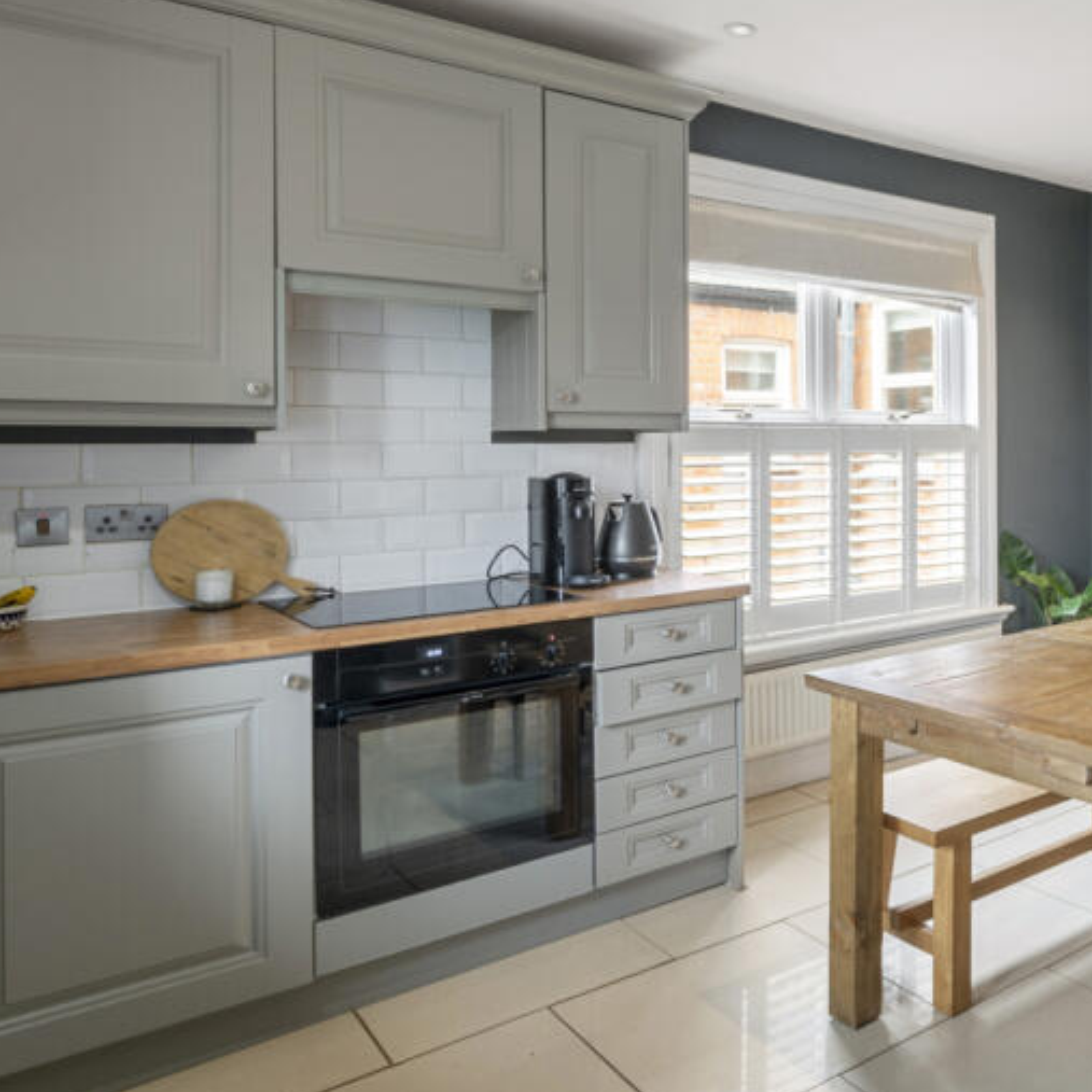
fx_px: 857
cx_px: 758
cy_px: 462
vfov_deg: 64.7
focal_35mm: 24
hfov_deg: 62.8
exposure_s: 1
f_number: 16
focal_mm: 14
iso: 200
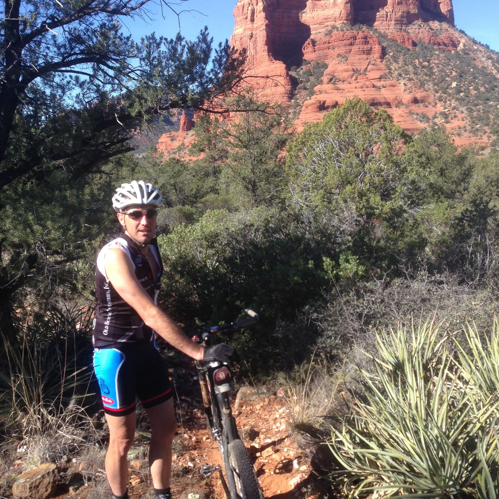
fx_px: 636
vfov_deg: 42.8
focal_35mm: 39
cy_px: 248
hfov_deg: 42.8
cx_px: 249
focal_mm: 4.12
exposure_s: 1/775
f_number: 2.4
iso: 50
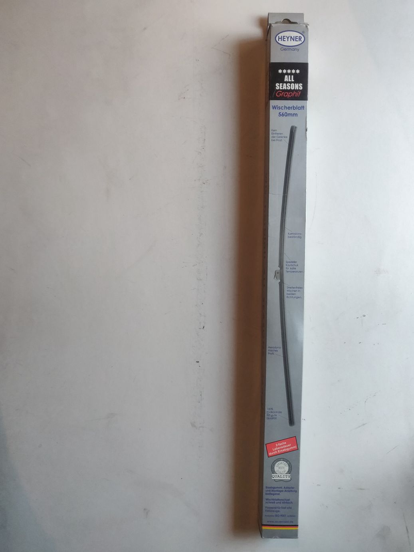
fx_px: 399
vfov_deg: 69.4
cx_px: 207
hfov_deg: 54.9
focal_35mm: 25
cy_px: 276
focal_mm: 4.25
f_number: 1.7
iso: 640
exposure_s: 1/100
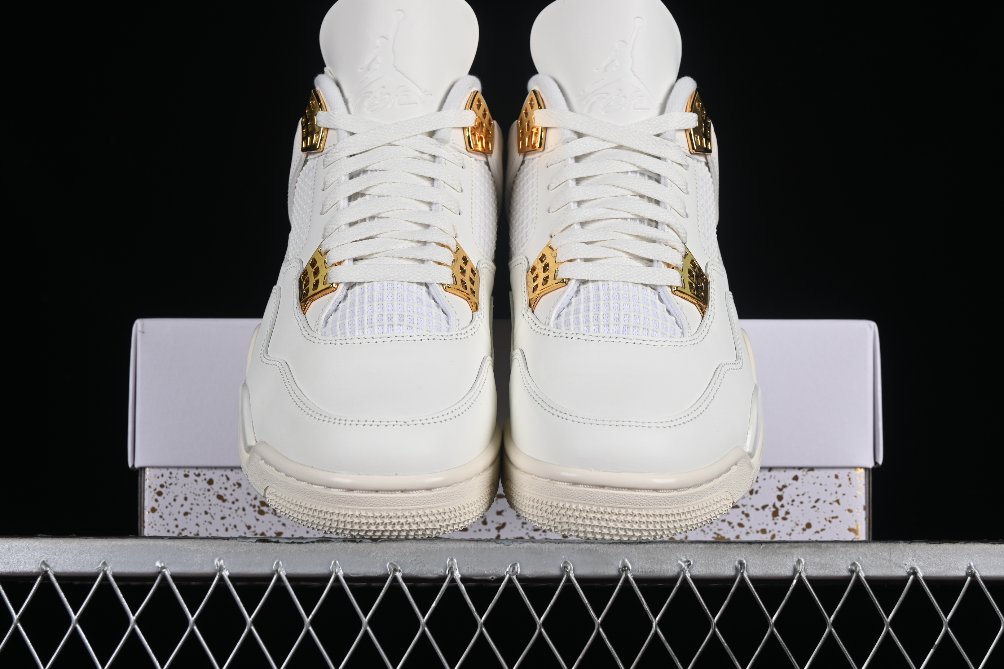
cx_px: 502
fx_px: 2092
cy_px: 334
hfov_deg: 27.0
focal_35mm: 75
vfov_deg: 18.2
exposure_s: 1/125
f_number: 8
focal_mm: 50
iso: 160
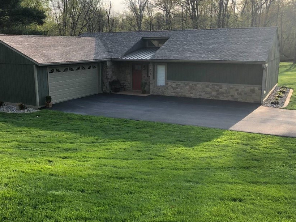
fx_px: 299
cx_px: 132
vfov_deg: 40.7
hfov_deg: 52.5
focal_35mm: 35
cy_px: 105
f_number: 1.8
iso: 20
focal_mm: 4
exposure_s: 1/454
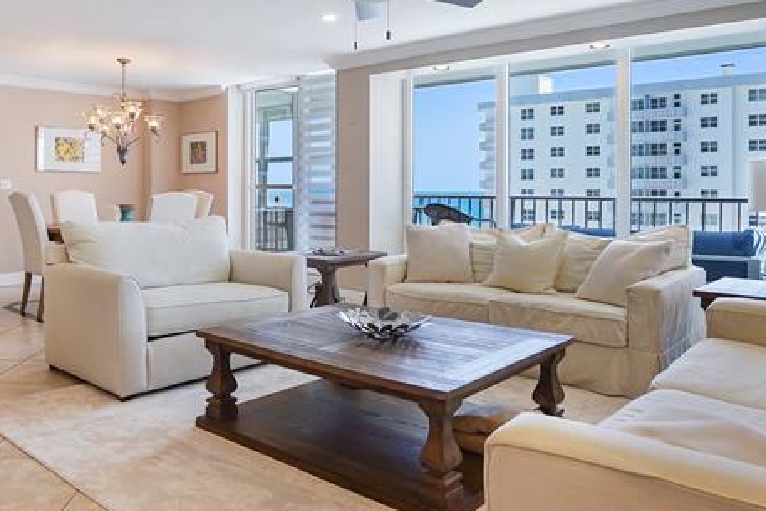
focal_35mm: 28
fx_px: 596
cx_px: 355
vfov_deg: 45.9
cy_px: 180
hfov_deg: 65.4
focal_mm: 16
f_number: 5
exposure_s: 1/200
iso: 640
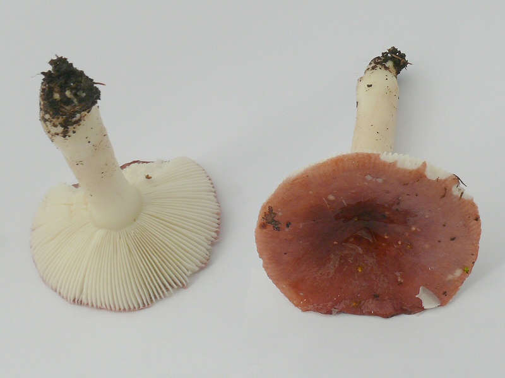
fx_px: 510
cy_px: 189
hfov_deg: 52.7
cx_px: 252
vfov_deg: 40.7
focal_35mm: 35
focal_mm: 7.4
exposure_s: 1/6
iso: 100
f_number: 11
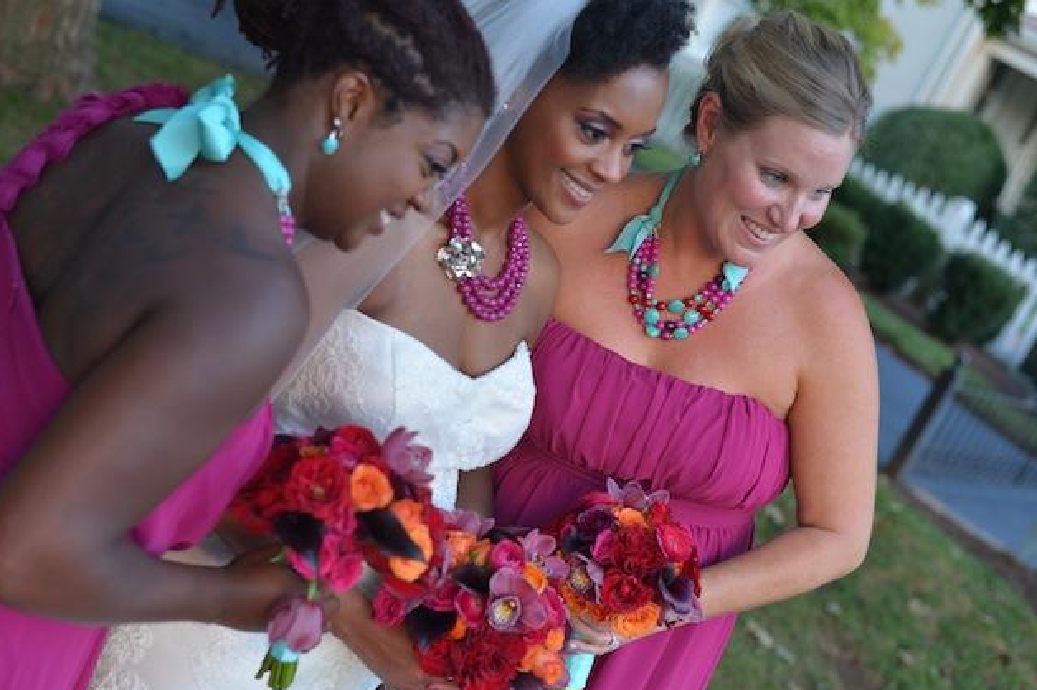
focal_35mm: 51
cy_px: 349
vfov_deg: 26.5
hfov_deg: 38.9
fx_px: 1468
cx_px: 510
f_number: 3.2
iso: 640
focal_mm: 50
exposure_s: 1/160
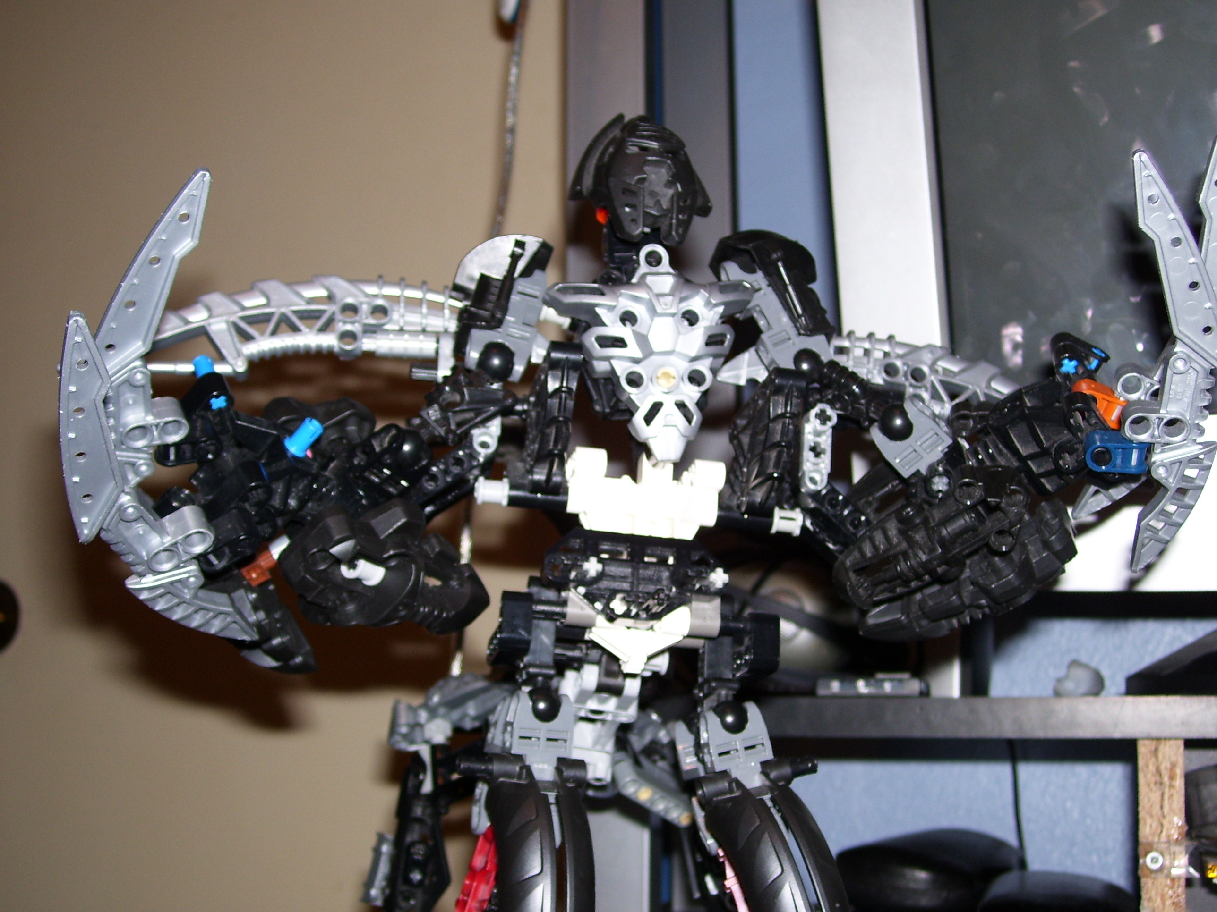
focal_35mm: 46
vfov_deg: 31.5
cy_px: 456
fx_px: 1617
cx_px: 608
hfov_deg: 41.2
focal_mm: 7.6
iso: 80
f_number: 3
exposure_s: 1/60
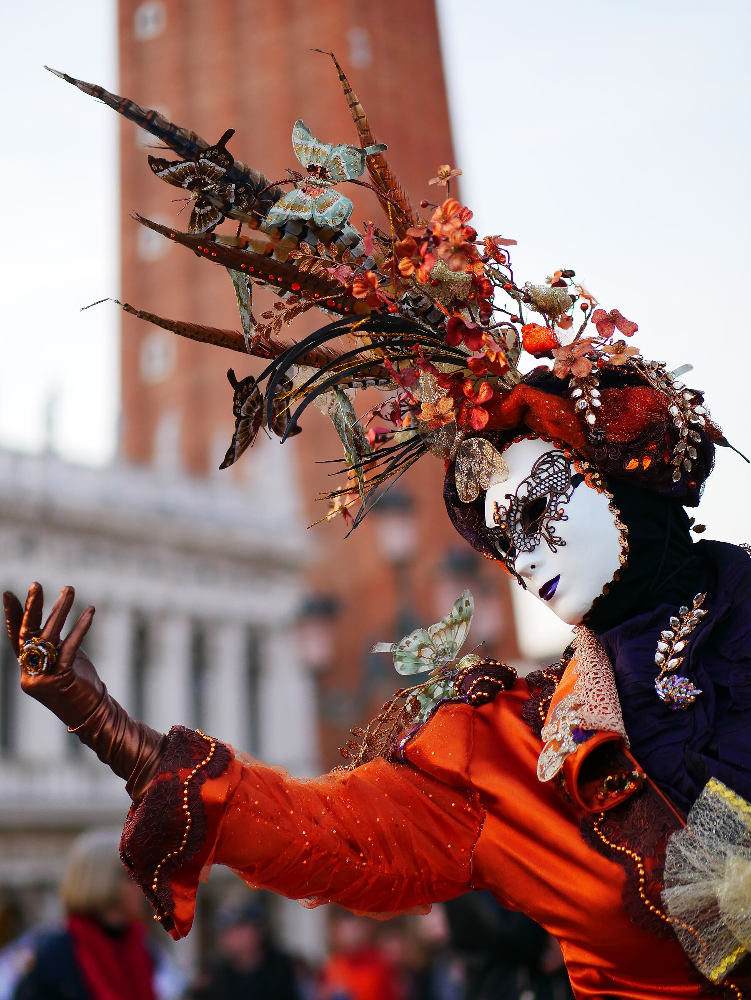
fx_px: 2486
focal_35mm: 86
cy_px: 500
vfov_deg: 22.7
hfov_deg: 17.2
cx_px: 376
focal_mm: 43
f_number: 1.2
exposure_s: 1/2500
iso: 200
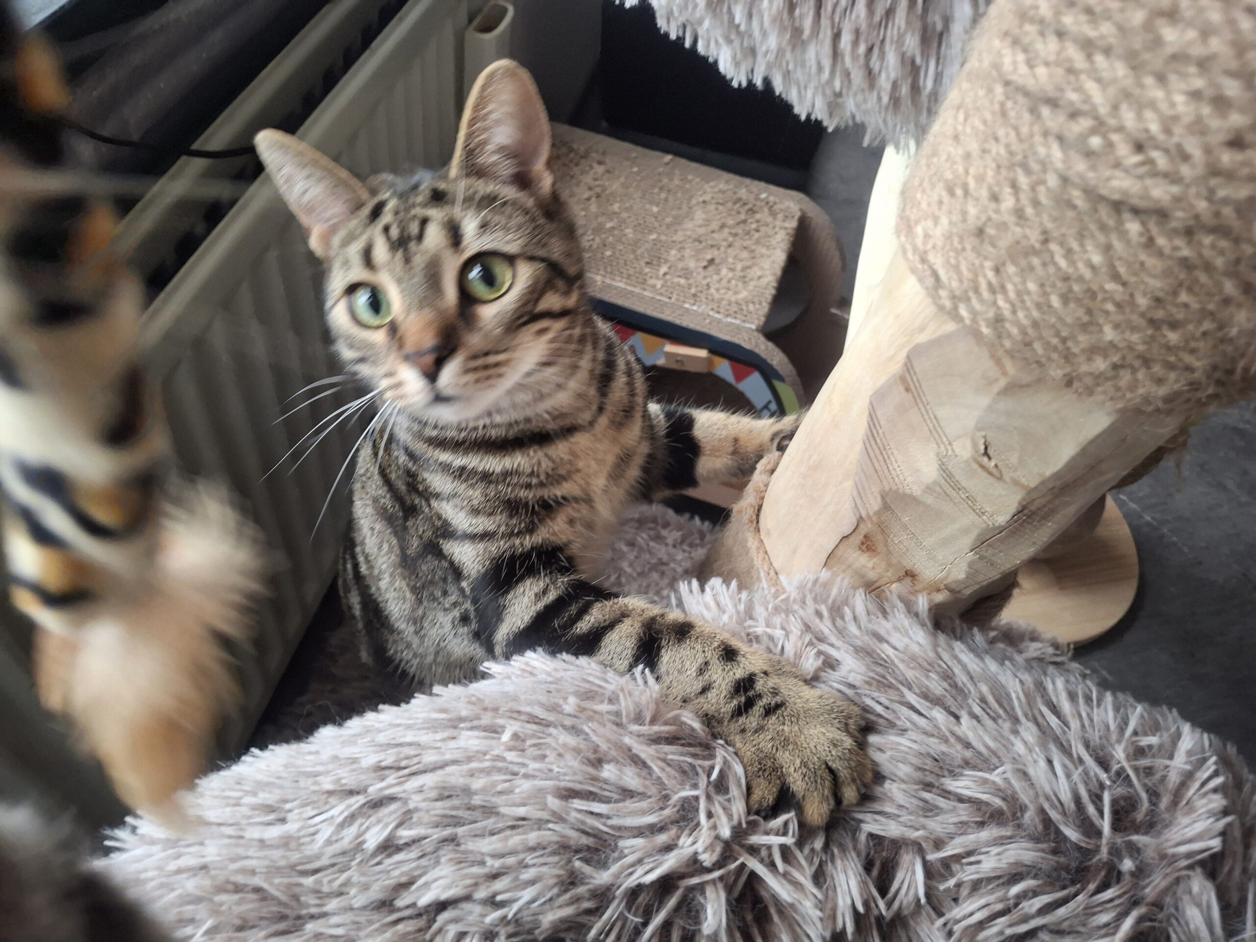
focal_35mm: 25
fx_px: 907
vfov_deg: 54.9
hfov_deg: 69.4
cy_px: 471
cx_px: 628
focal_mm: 4.69
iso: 200
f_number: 1.8
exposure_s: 1/50
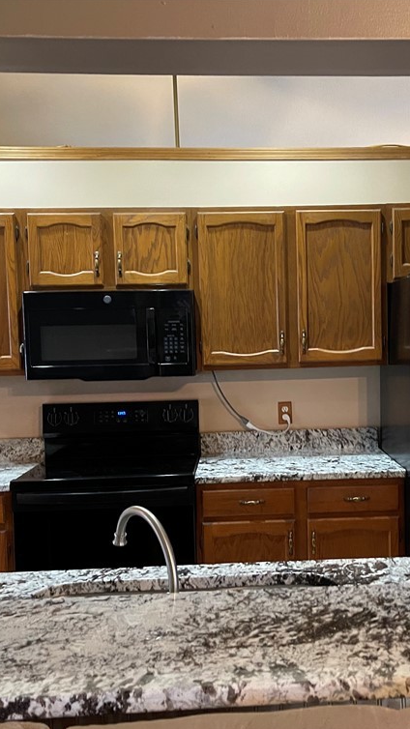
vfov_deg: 54.0
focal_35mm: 37
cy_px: 368
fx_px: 715
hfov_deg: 31.6
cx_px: 287
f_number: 1.6
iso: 500
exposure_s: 1/40
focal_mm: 5.1
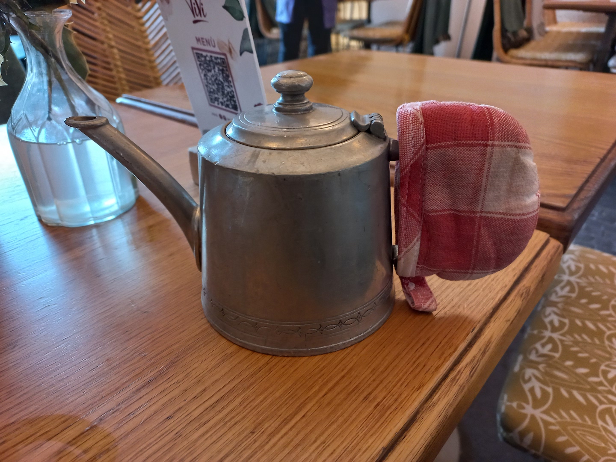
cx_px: 308
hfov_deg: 69.4
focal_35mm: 25
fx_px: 445
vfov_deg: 54.9
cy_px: 231
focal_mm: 4.6
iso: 200
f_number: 1.8
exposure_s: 1/33
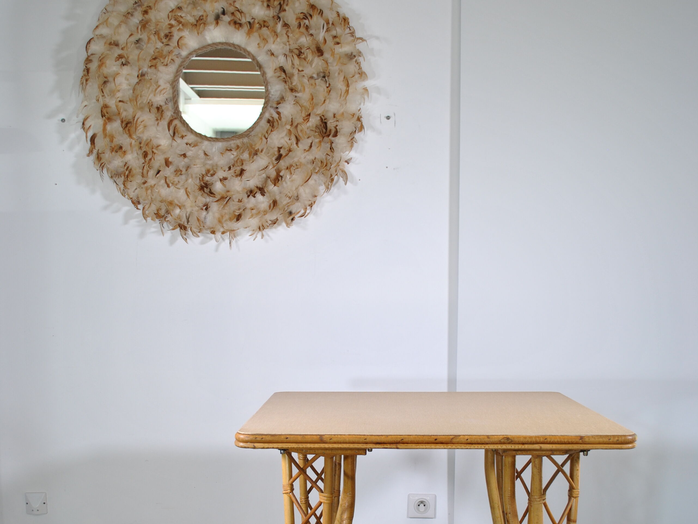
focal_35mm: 48
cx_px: 349
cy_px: 399
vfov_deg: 29.7
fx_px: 968
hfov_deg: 39.7
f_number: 5
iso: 200
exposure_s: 1/30
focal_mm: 22
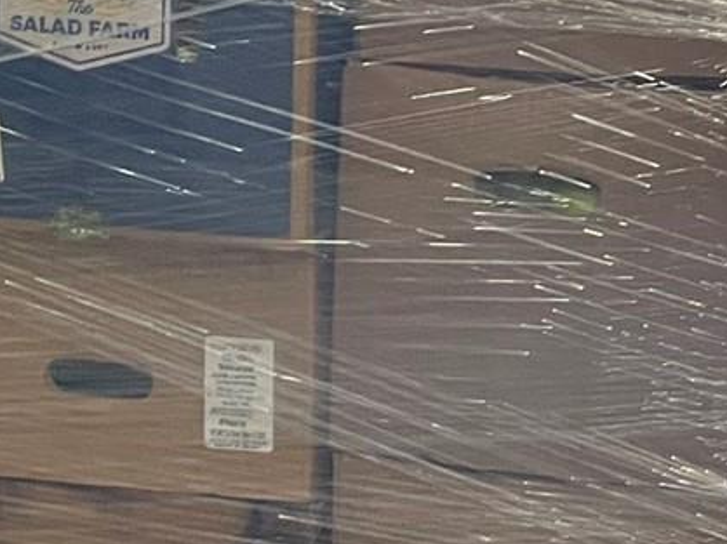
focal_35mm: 245
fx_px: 5143
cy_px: 85
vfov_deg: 6.1
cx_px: 346
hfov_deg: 8.1
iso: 160
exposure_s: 1/120
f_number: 2.2
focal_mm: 7.5
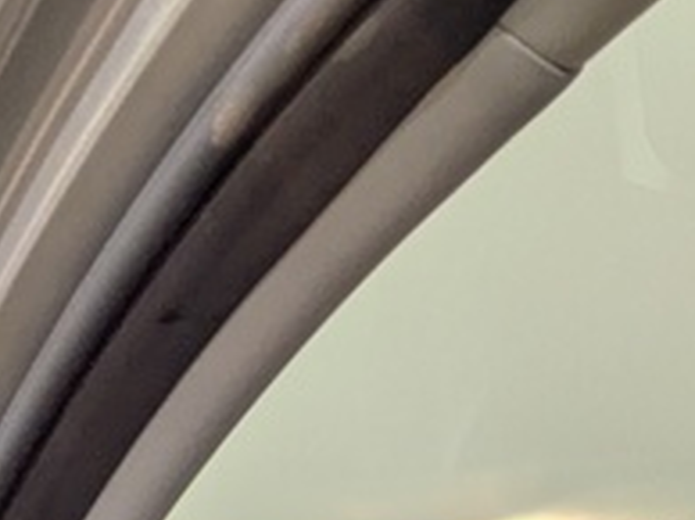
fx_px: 1484
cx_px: 914
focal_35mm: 74
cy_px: 968
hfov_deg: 23.2
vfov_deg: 16.3
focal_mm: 1.83
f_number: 2.2
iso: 76
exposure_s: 1/33.3
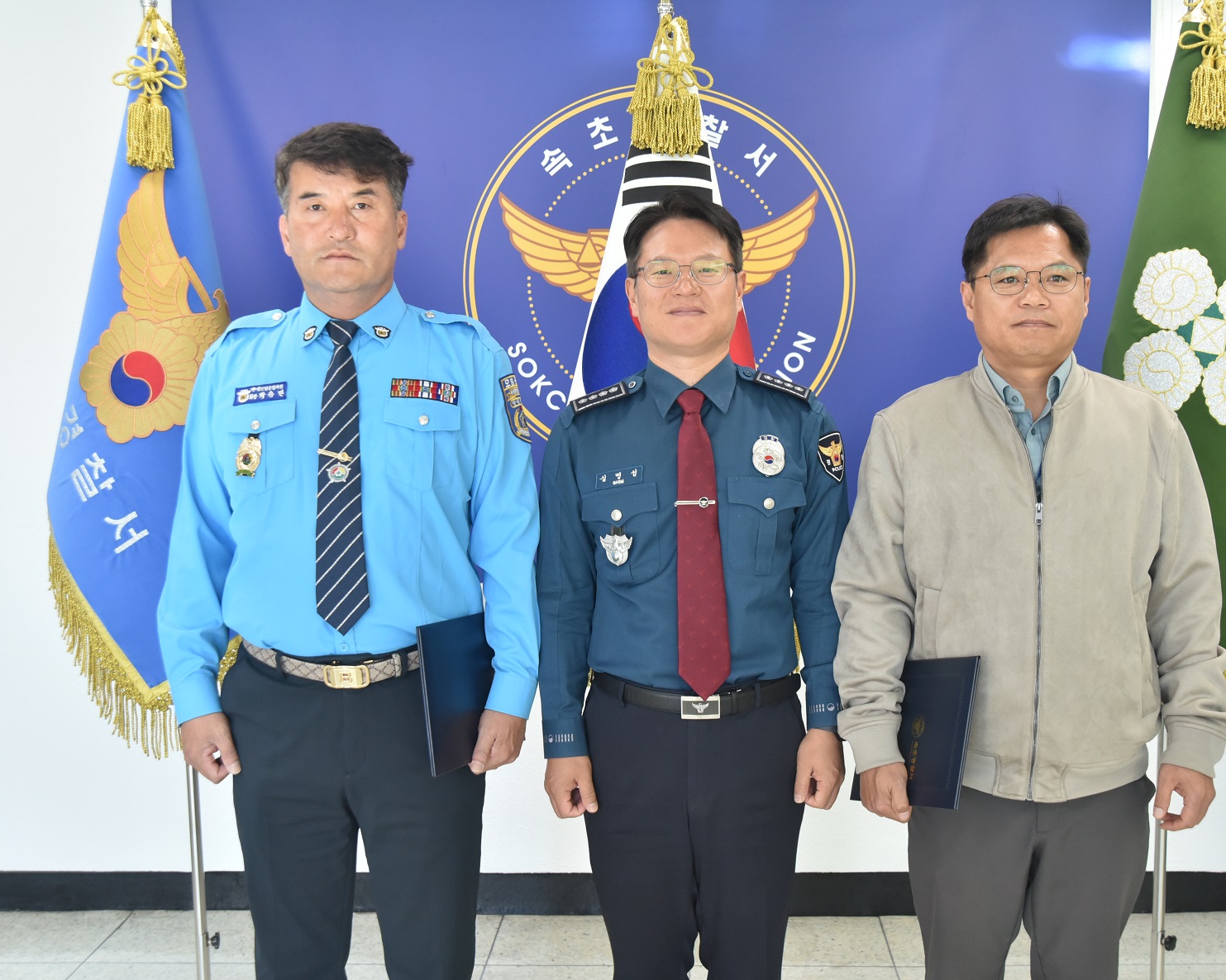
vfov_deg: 37.3
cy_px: 495
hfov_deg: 45.8
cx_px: 661
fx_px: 1451
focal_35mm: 40
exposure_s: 1/160
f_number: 5.6
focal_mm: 35
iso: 2000
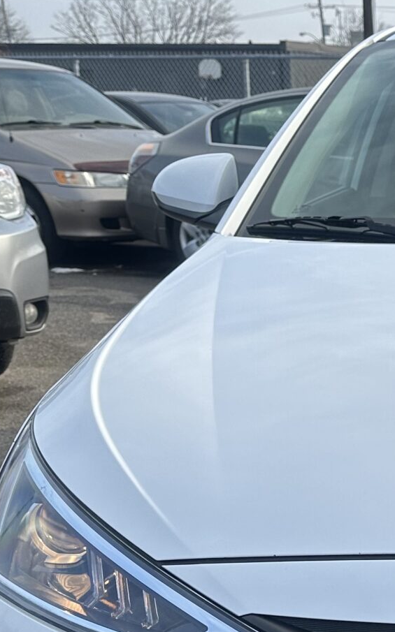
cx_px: 627
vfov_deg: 27.3
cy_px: 595
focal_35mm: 72
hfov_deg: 16.2
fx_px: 1241
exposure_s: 1/2252
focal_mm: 6.86
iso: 80
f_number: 1.78
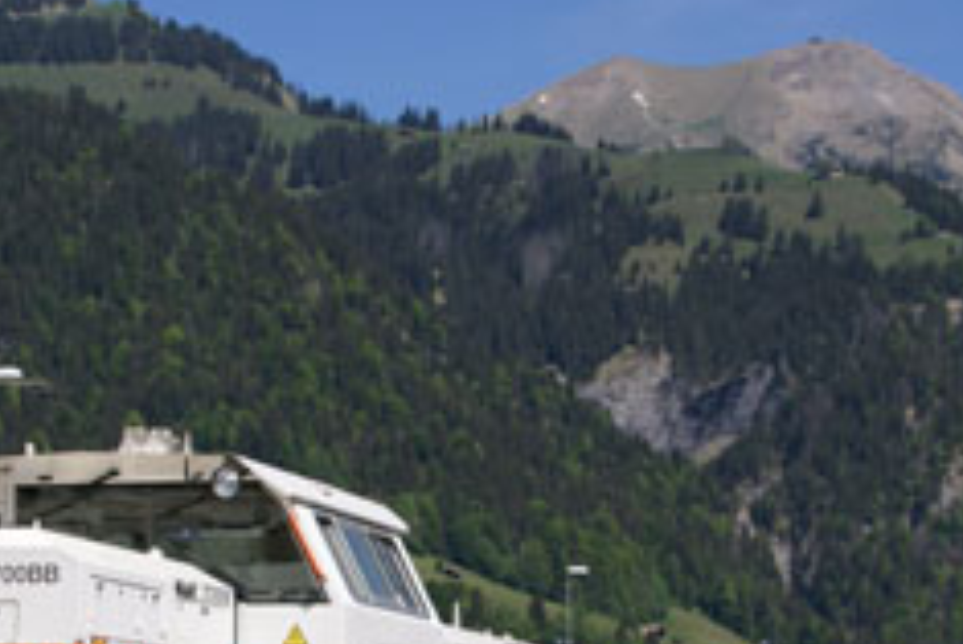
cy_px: 603
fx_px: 3078
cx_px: 453
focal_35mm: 115
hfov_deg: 17.8
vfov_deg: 11.8
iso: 100
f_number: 6.3
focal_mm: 28
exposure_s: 1/500
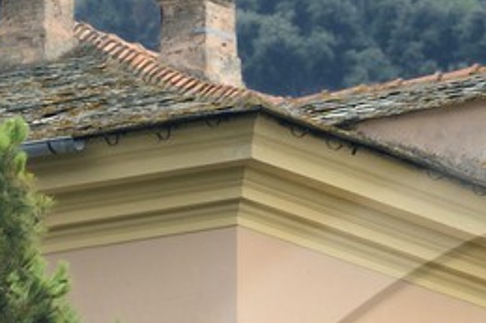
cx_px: 759
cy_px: 870
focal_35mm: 986
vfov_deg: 1.4
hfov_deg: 2.1
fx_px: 13302
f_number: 7.1
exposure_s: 1/160
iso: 200
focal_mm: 160
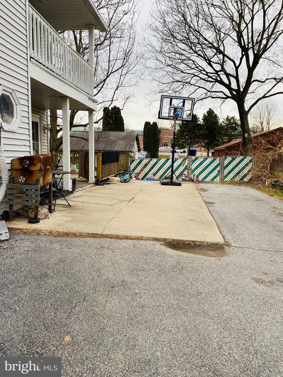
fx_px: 283
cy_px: 188
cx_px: 142
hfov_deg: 53.1
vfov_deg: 67.3
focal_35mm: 26
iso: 32
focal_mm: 4.25
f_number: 1.8
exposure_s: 1/481
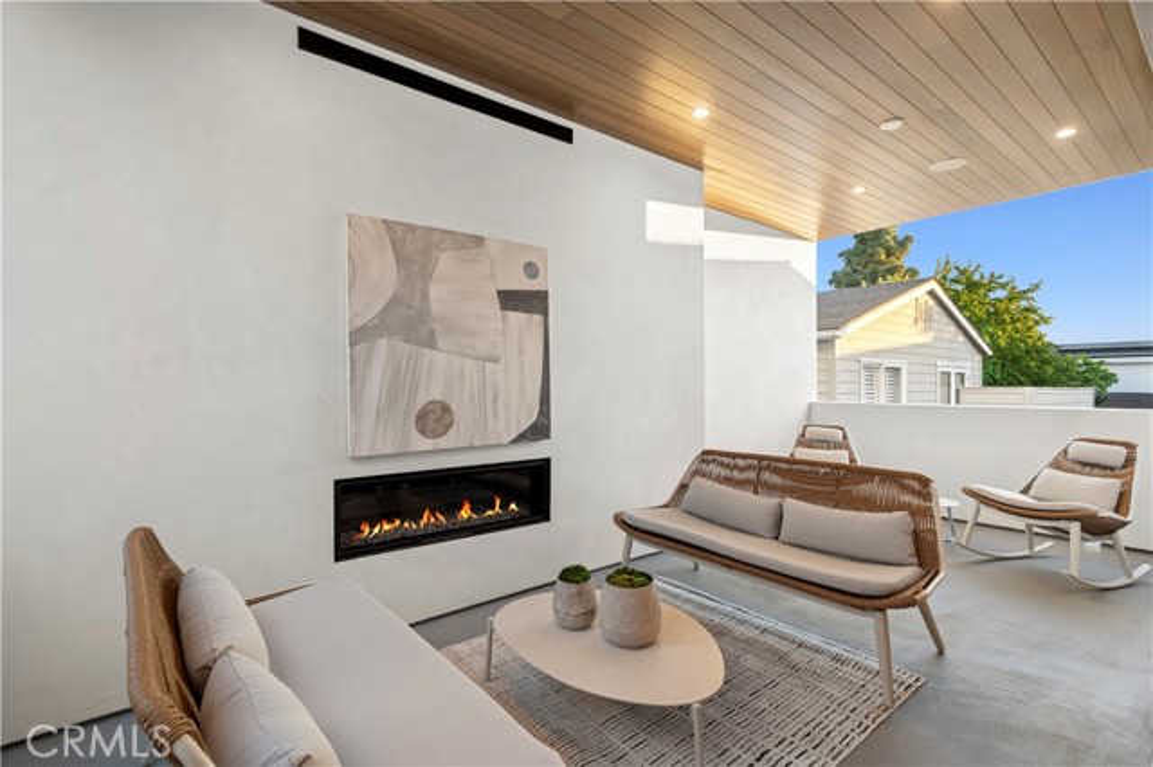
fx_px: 512
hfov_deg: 96.8
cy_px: 384
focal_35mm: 16
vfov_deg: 73.7
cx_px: 576
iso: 160
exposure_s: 1/25
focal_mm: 16
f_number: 9
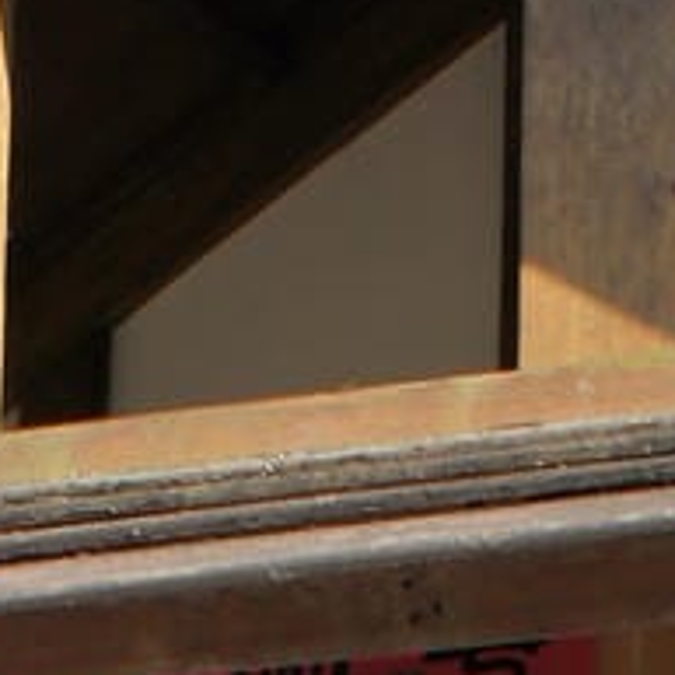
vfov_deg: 7.6
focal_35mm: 214
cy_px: 1674
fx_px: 4721
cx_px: 203
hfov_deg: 8.2
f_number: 6.3
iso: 200
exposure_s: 1/100
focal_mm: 18
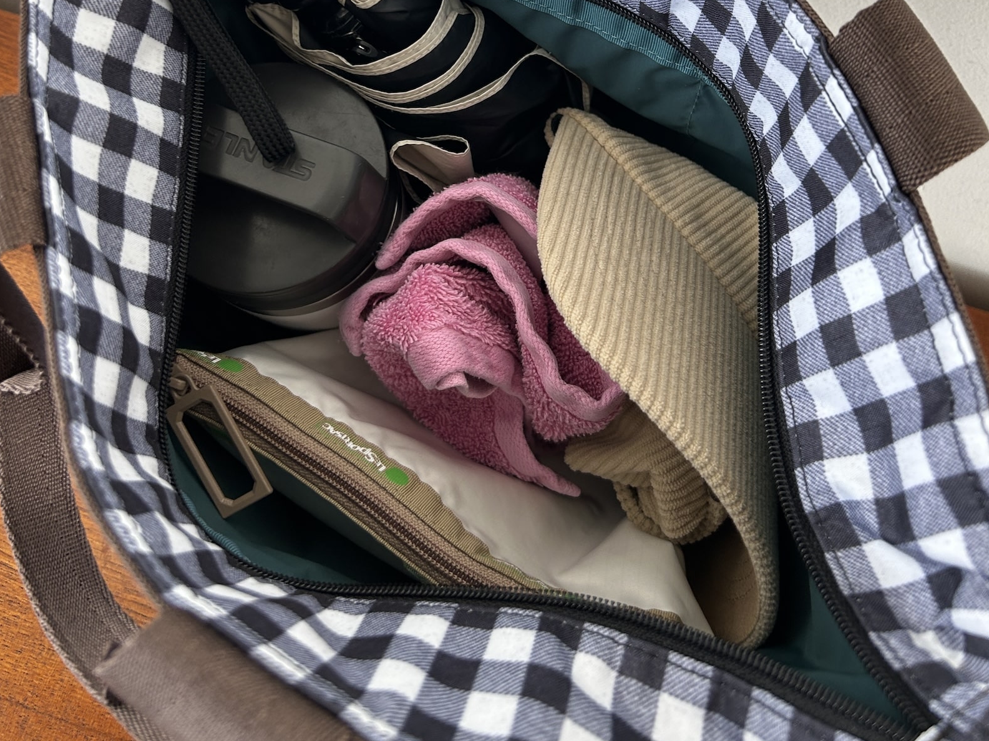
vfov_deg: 38.7
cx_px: 495
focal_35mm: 35
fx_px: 1000
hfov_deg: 52.6
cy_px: 118
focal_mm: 5.7
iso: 64
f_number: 1.5
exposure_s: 1/121
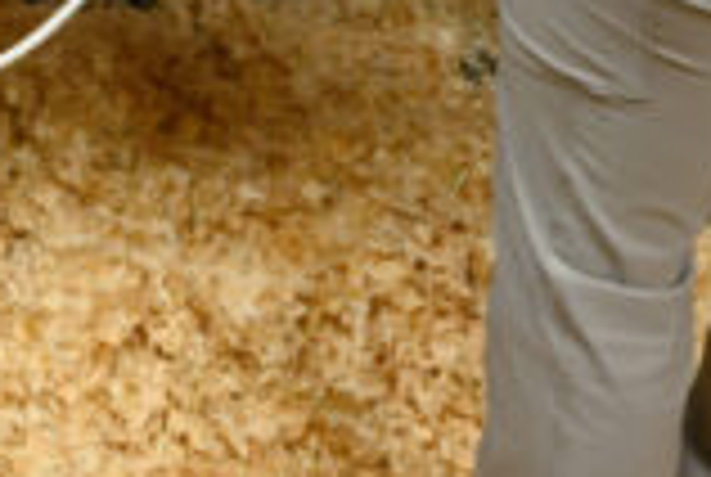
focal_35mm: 70
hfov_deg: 24.9
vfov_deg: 15.5
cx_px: -220
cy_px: -486
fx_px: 1385
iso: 2500
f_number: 2.8
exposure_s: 1/250
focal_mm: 14
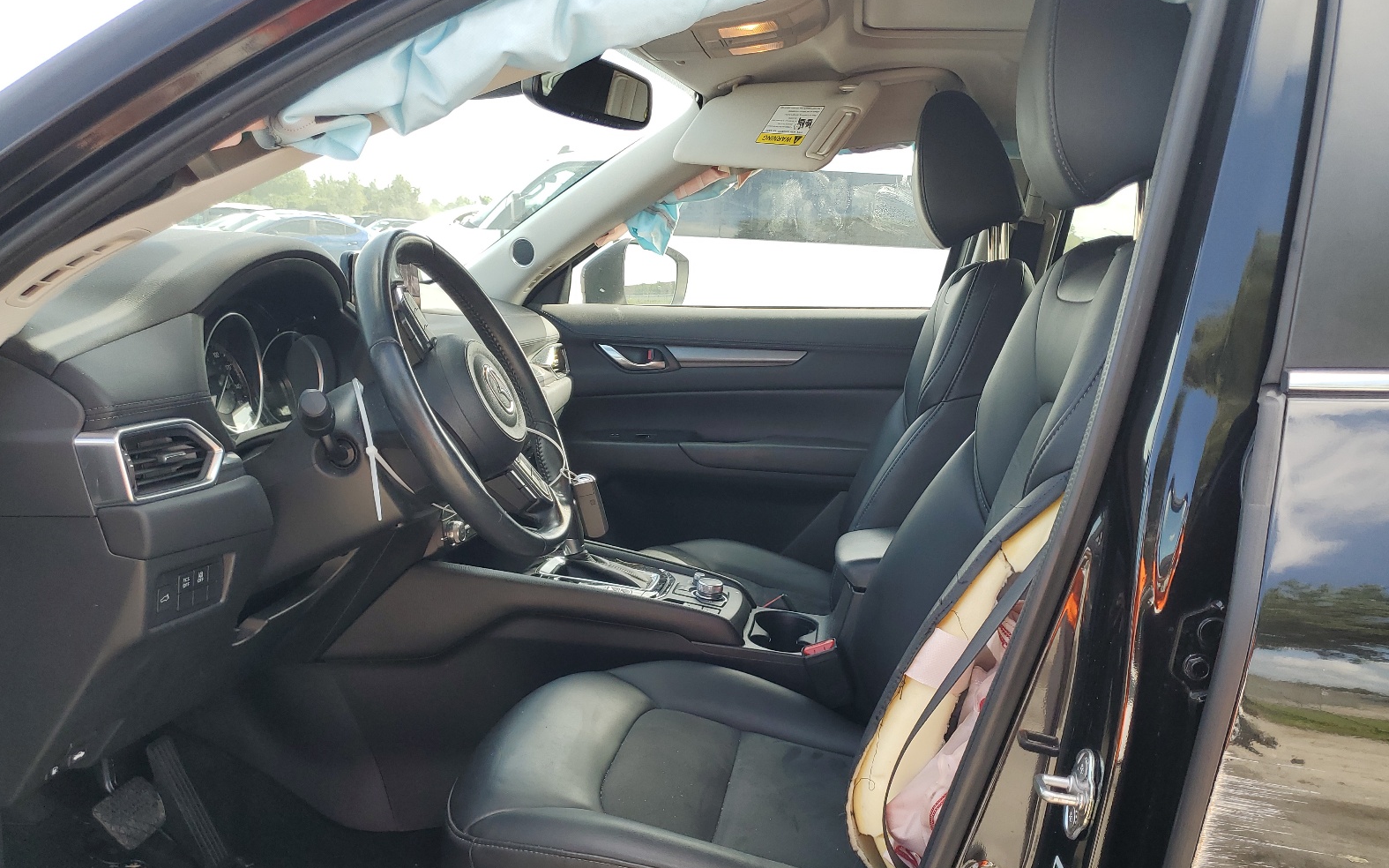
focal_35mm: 28
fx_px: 1060
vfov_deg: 44.3
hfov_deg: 66.5
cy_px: 513
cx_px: 698
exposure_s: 1/370
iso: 50
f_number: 1.5
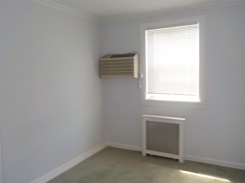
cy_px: 92
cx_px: 122
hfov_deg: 60.0
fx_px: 212
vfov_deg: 46.8
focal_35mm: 30
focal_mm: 4.1
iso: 200
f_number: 3.3
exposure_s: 1/30
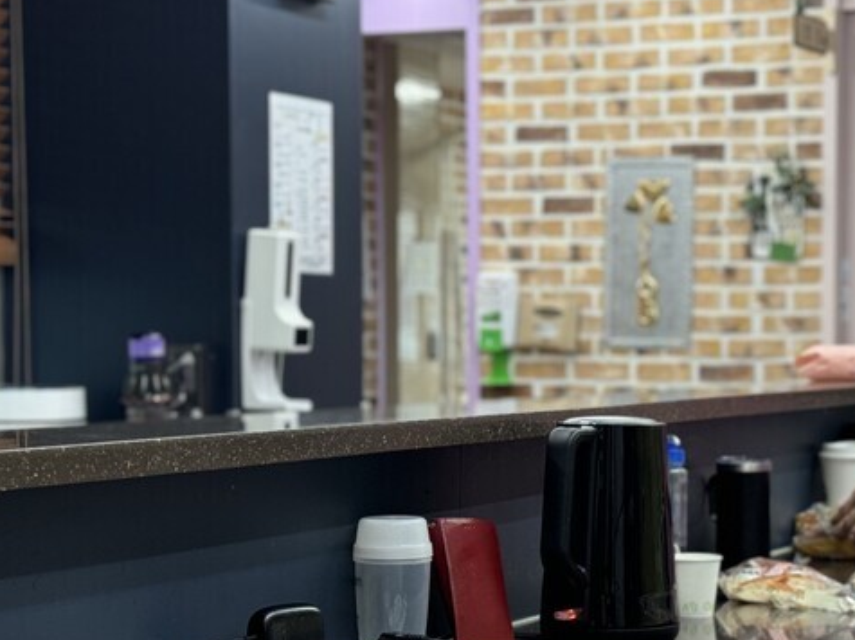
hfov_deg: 20.1
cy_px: 446
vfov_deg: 15.2
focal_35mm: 97
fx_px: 2395
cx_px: 594
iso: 100
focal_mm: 6.76
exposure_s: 1/60
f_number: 1.78
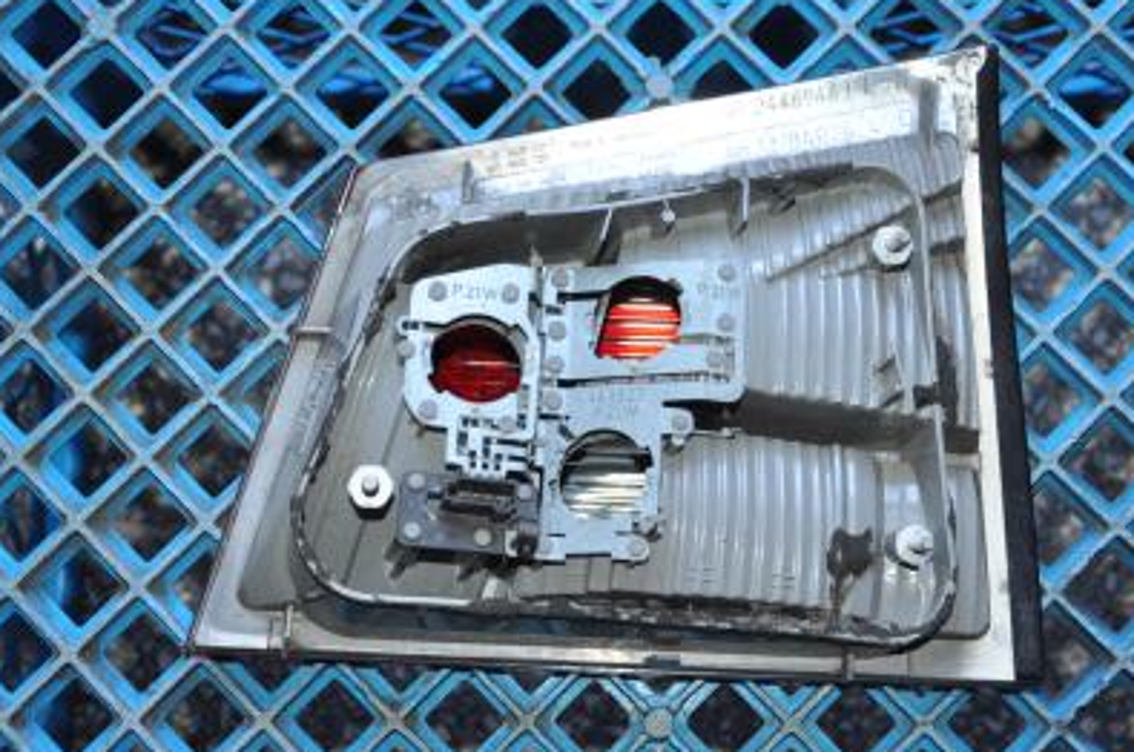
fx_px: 1793
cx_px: 594
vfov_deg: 23.7
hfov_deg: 35.1
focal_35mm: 57
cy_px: 376
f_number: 4.2
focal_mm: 30
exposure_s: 1/60
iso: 640
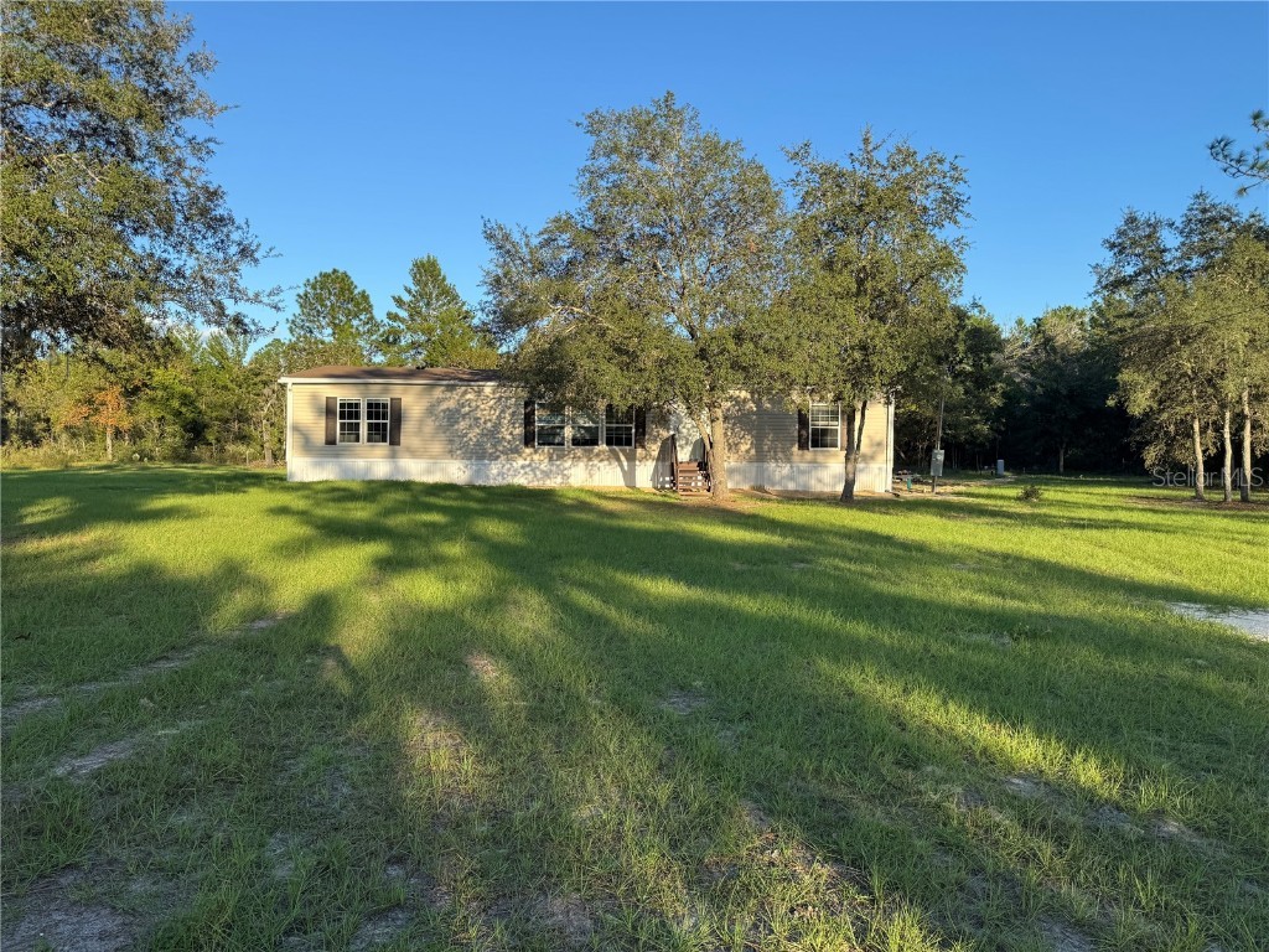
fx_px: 880
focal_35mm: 24
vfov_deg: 56.8
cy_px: 476
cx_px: 634
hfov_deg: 71.6
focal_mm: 6.76
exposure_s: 1/1721
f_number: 1.78
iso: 80
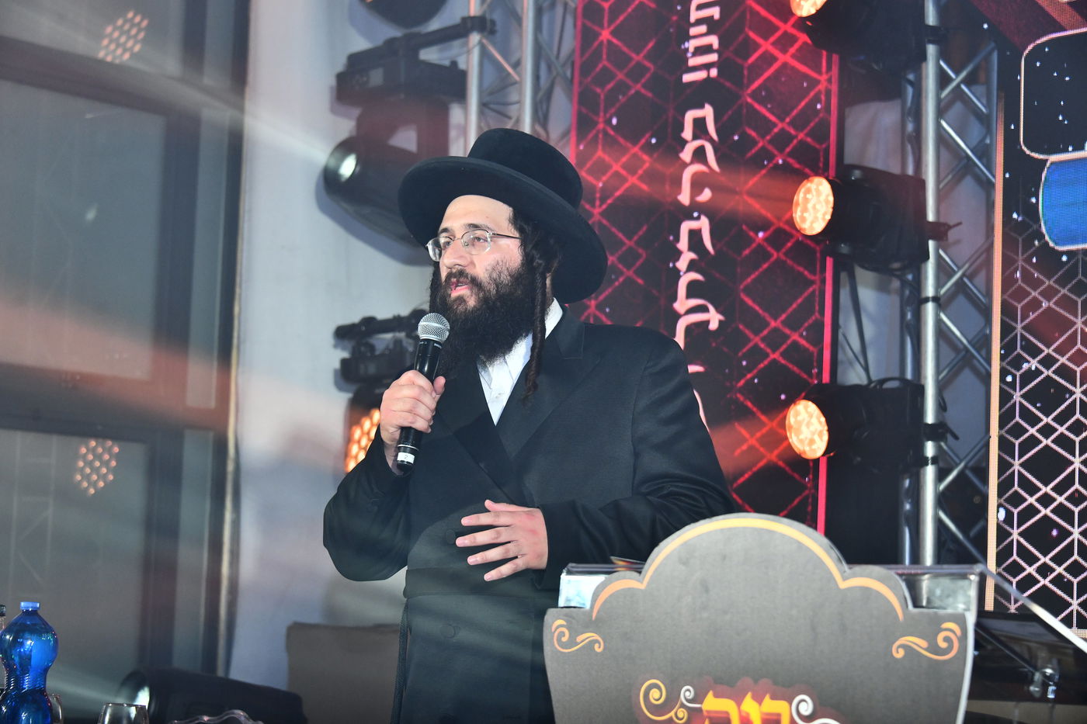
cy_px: 362
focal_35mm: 78
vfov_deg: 17.5
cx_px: 544
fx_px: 2355
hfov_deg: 26.0
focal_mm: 78
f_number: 5.6
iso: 1250
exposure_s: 1/160
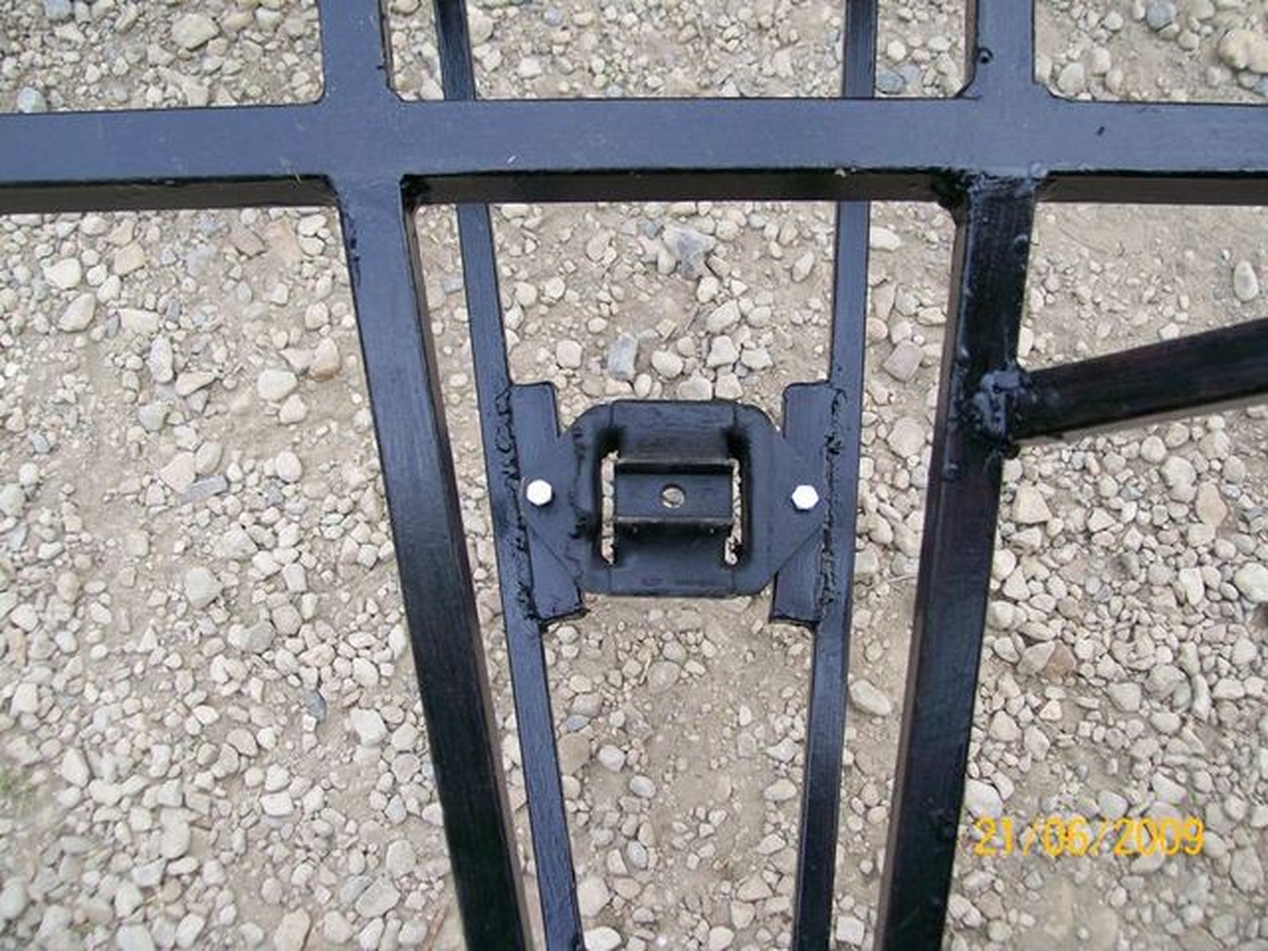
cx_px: 634
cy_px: 476
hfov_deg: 51.4
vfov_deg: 39.7
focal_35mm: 36
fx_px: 1319
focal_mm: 6
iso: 80
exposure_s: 1/176
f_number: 2.7
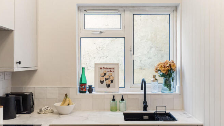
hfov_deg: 51.6
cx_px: 112
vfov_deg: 30.4
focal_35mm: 39
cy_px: 72
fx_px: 232
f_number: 2.8
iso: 400
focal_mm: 25
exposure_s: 1/50
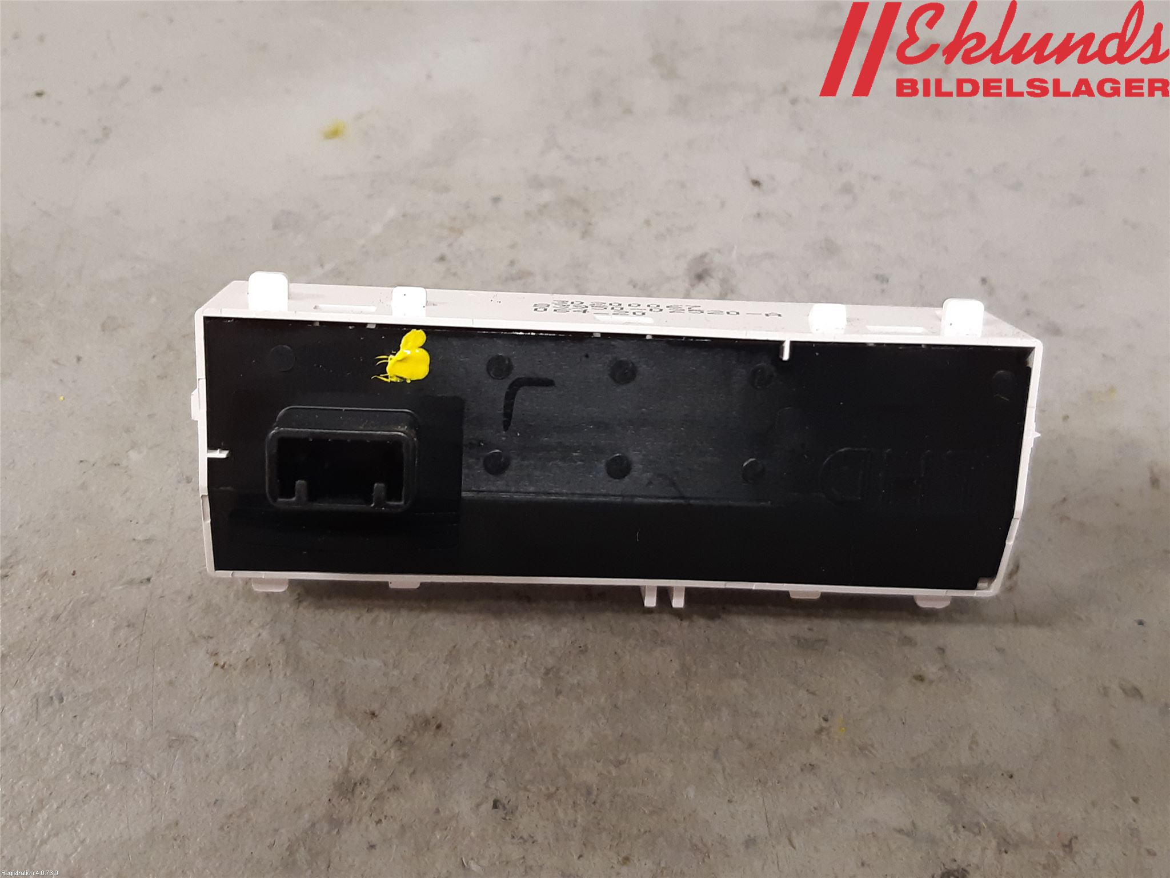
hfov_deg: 67.3
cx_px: 585
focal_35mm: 26
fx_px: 879
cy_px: 439
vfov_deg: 53.1
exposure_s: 1/50
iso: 200
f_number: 1.7
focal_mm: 3.93
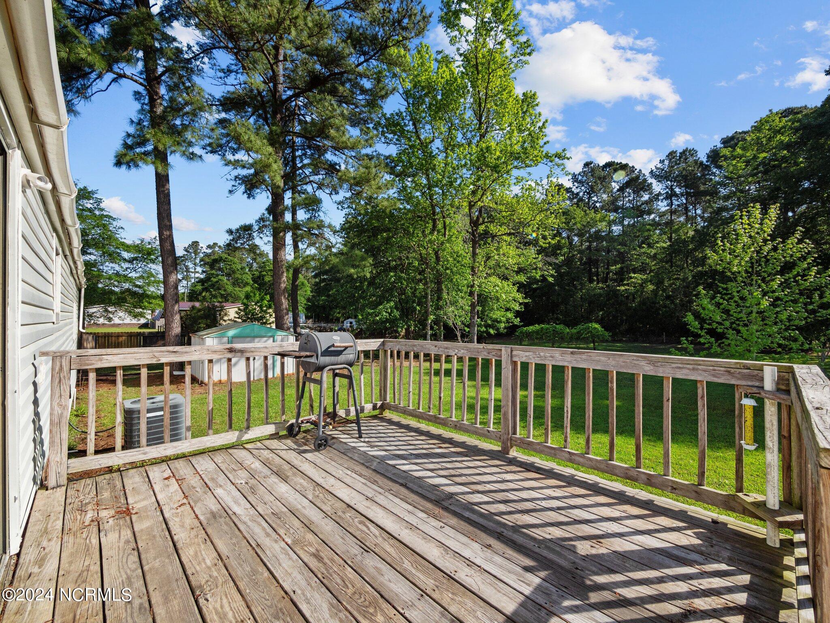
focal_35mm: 14
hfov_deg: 102.1
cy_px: 312
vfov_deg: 85.7
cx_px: 415
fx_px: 336
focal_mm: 7
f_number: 6.3
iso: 200
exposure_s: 1/1000
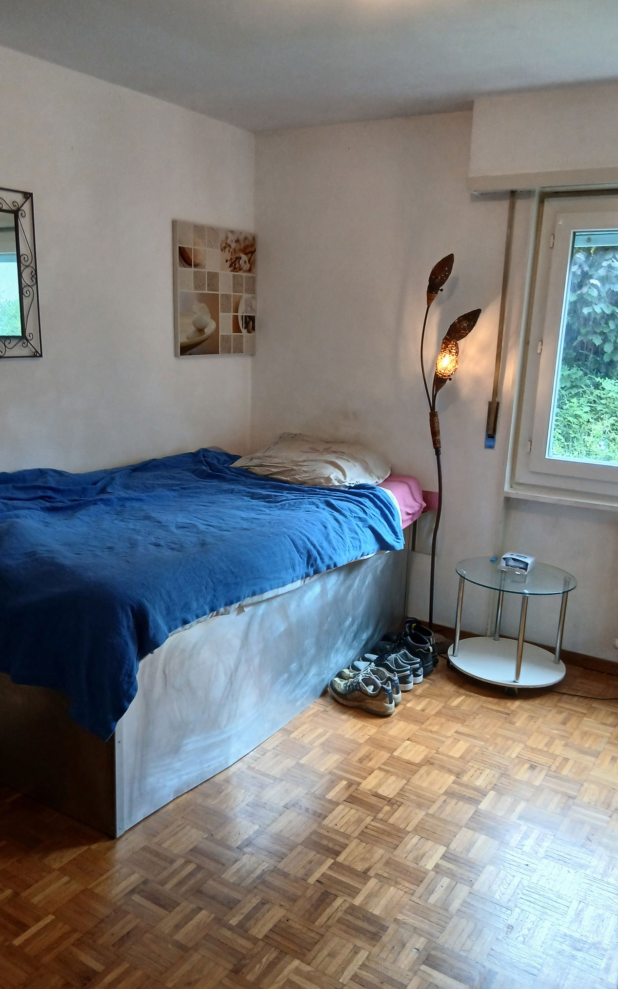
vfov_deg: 64.6
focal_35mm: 29
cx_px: 300
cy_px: 500
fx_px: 781
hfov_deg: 43.1
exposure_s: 1/50
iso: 200
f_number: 1.8
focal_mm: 3.98
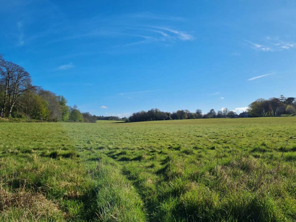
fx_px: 222
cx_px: 148
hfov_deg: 67.3
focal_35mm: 26
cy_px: 111
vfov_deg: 53.1
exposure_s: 1/3056
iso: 50
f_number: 1.8
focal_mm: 5.4
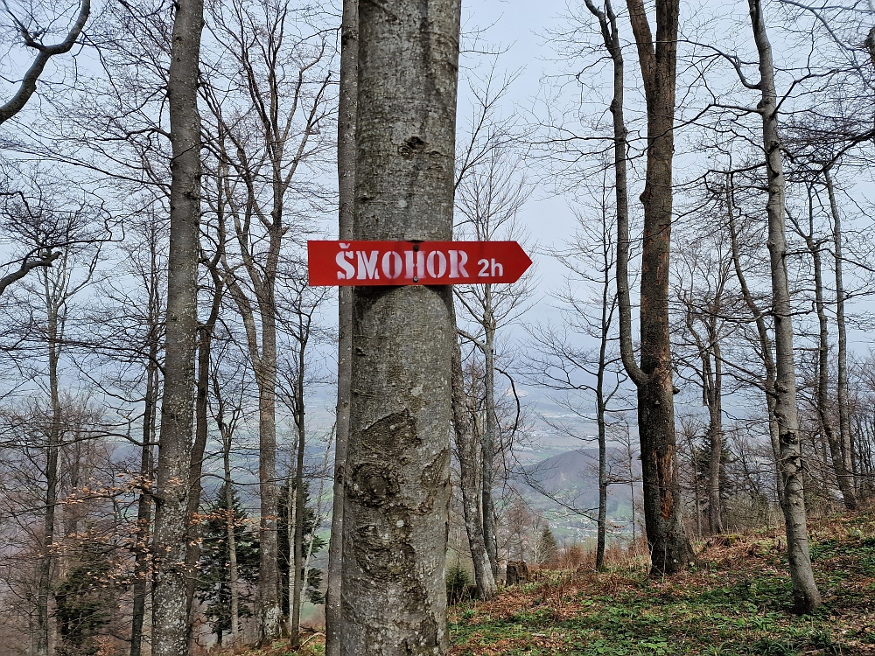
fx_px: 581
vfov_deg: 58.9
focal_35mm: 23
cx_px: 438
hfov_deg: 73.9
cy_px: 328
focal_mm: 6.4
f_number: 1.8
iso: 50
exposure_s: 1/1264
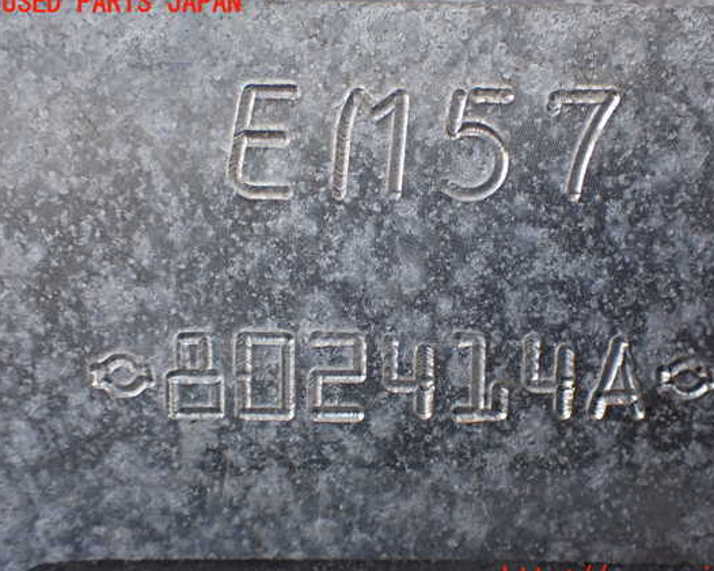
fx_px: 1036
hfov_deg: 38.0
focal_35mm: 49
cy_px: 292
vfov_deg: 30.8
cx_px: 402
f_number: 2.9
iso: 250
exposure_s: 1/160
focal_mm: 7.84
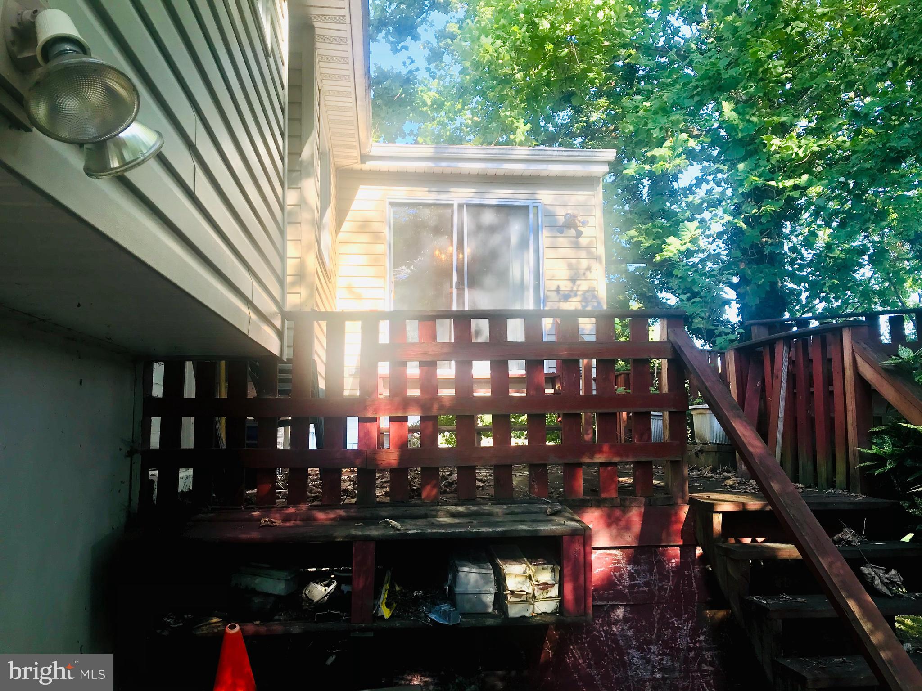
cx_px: 461
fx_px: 746
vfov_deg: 49.7
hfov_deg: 63.4
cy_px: 346
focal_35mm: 28
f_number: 1.8
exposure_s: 1/212
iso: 20
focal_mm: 3.99
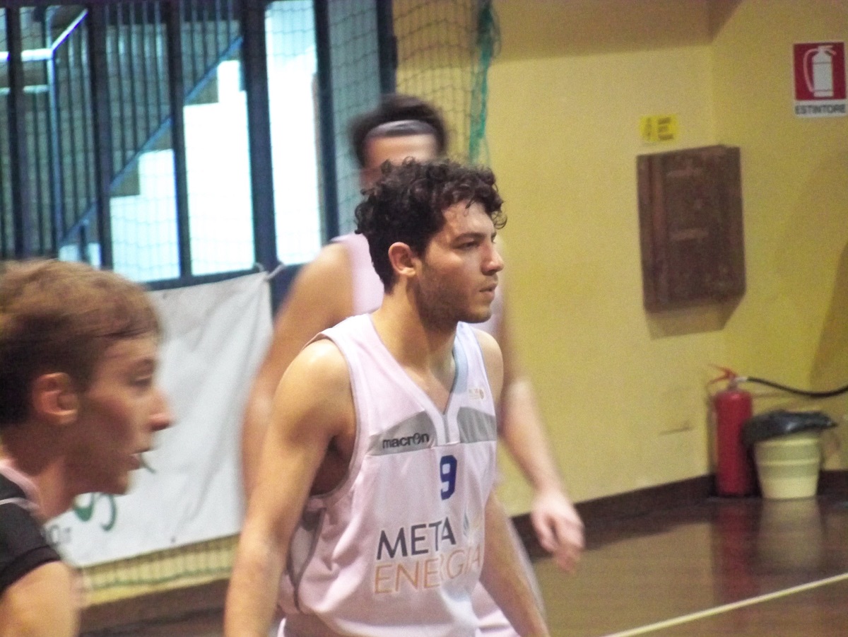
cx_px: 424
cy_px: 318
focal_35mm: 247
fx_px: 6053
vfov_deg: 6.0
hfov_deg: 8.0
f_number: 4.4
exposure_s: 1/25
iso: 1600
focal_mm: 43.8
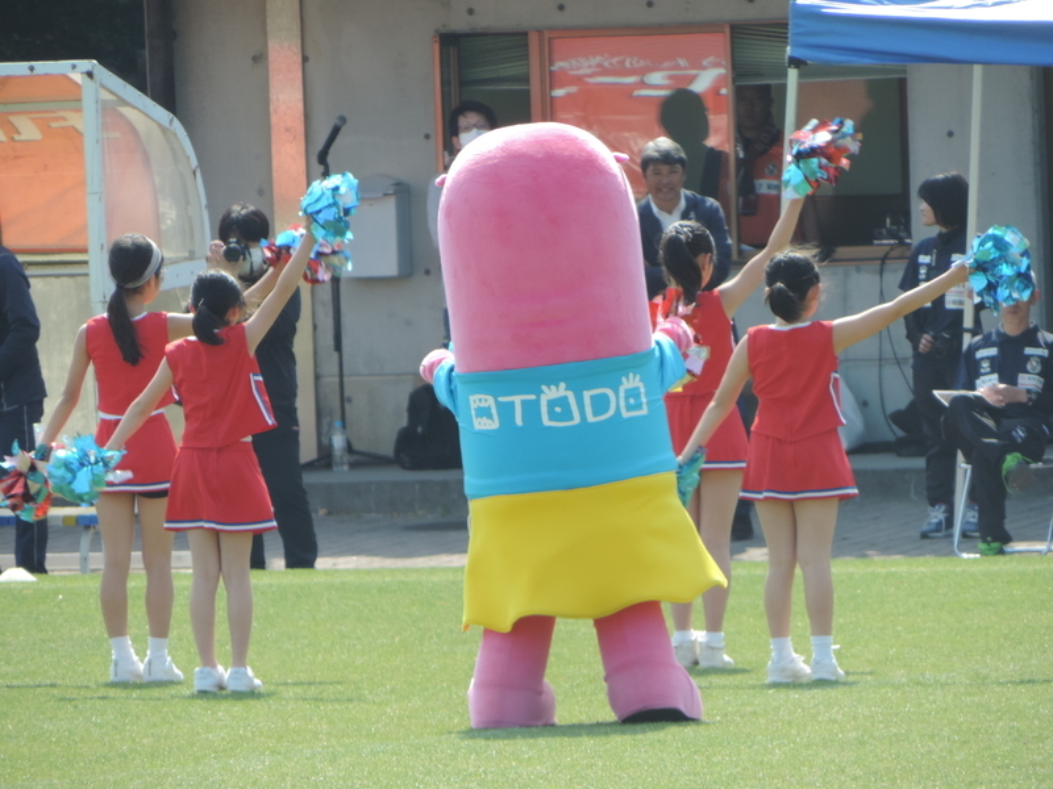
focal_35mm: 700
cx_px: 526
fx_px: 21294
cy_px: 394
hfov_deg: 2.8
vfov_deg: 2.1
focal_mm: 124.8
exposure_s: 1/400
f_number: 5
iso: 180
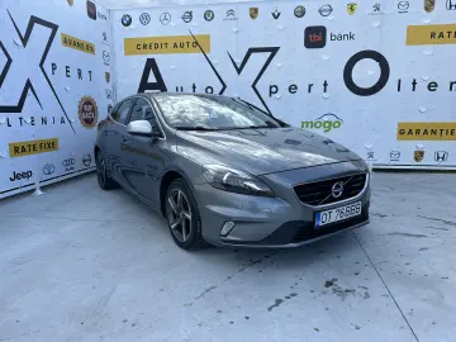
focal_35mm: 24
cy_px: 171
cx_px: 228
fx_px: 316
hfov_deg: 71.6
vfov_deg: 56.8
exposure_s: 1/1212
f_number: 1.78
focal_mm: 6.86
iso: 80
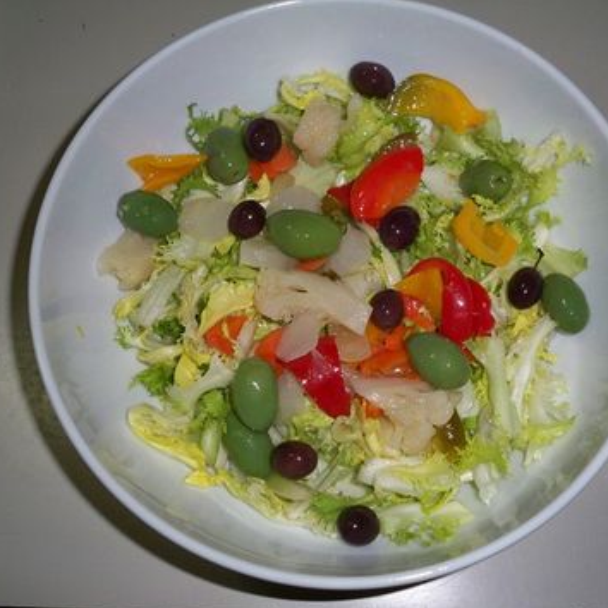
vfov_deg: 40.0
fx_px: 835
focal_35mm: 42
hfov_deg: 40.0
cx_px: 337
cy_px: 306
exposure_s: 1/60
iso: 200
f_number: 3.1
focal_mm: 6.3
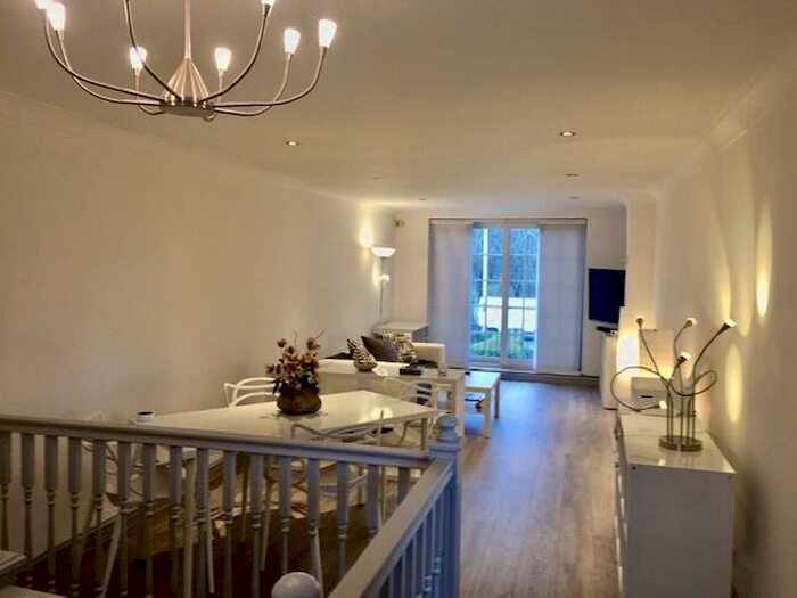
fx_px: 668
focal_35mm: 29
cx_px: 398
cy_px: 299
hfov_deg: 61.7
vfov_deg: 48.2
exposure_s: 1/33
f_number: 2.2
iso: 40
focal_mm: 4.15
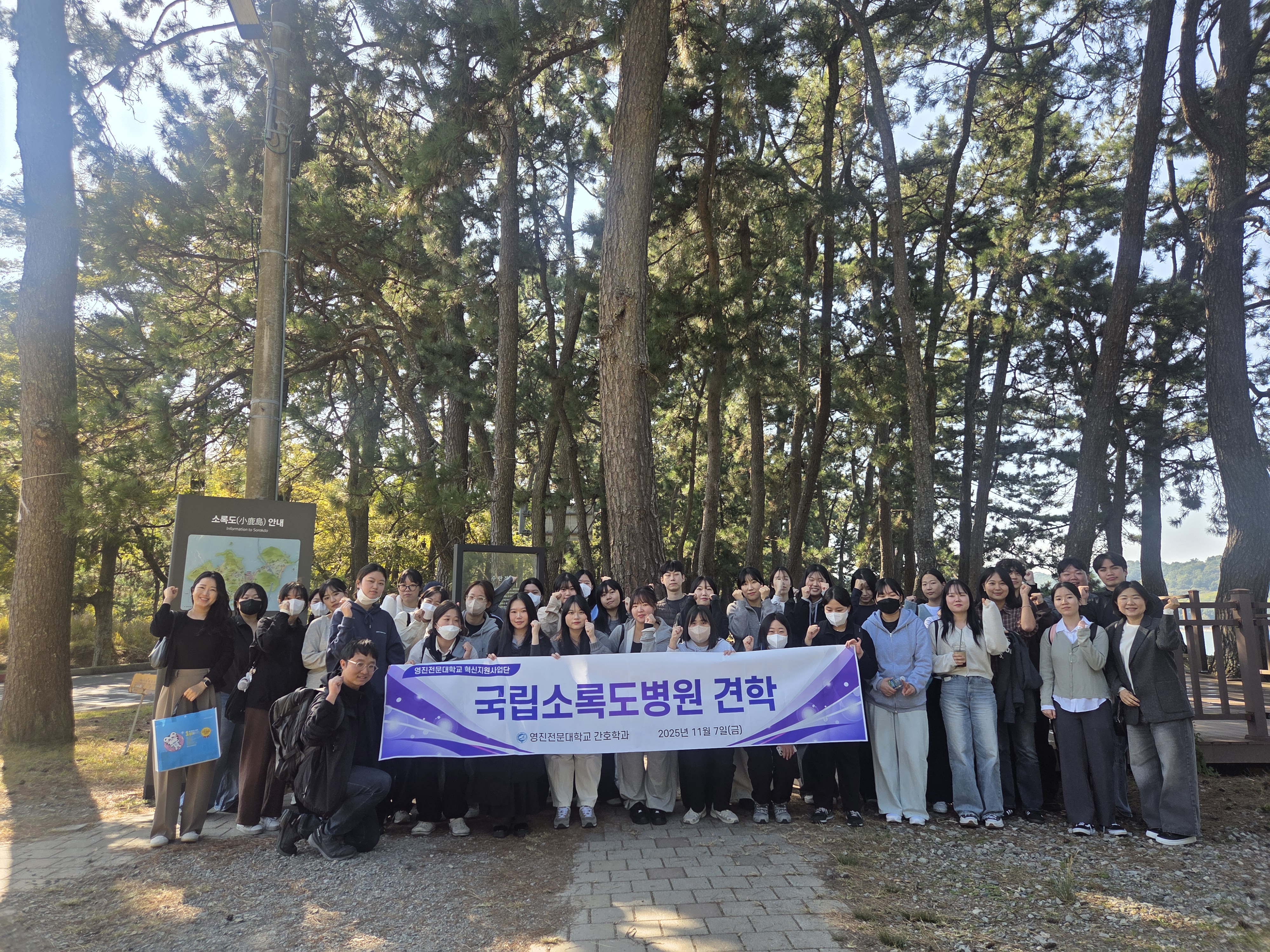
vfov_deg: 58.9
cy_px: 476
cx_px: 635
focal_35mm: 23
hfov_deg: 73.9
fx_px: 844
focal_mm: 5.4
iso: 80
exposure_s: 1/1480
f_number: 1.8
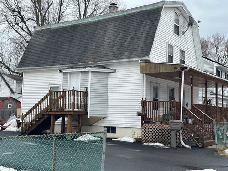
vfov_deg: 30.3
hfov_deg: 39.7
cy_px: 86
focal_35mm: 48
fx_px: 316
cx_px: 114
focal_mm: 6.86
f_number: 1.78
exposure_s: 1/3731
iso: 80
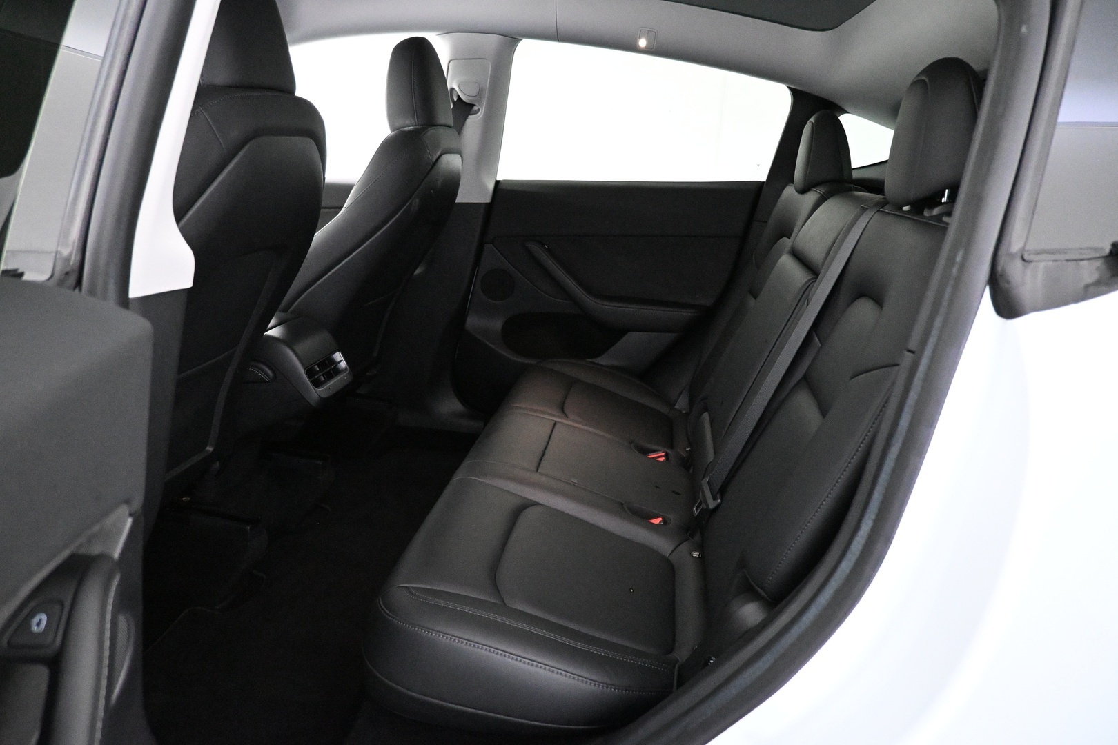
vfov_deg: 53.1
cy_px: 372
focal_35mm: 24
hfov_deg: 73.7
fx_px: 745
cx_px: 559
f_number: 3.5
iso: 8000
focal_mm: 16
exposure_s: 1/60
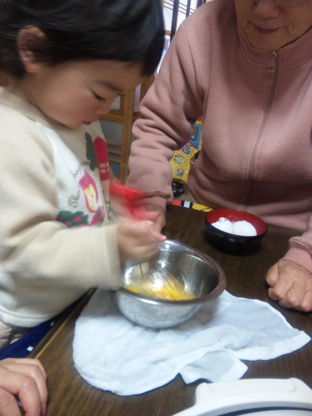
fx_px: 349
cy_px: 208
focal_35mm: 29
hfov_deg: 48.2
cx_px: 156
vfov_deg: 61.7
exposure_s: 1/5.04
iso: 100
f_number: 2.8
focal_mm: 4.82
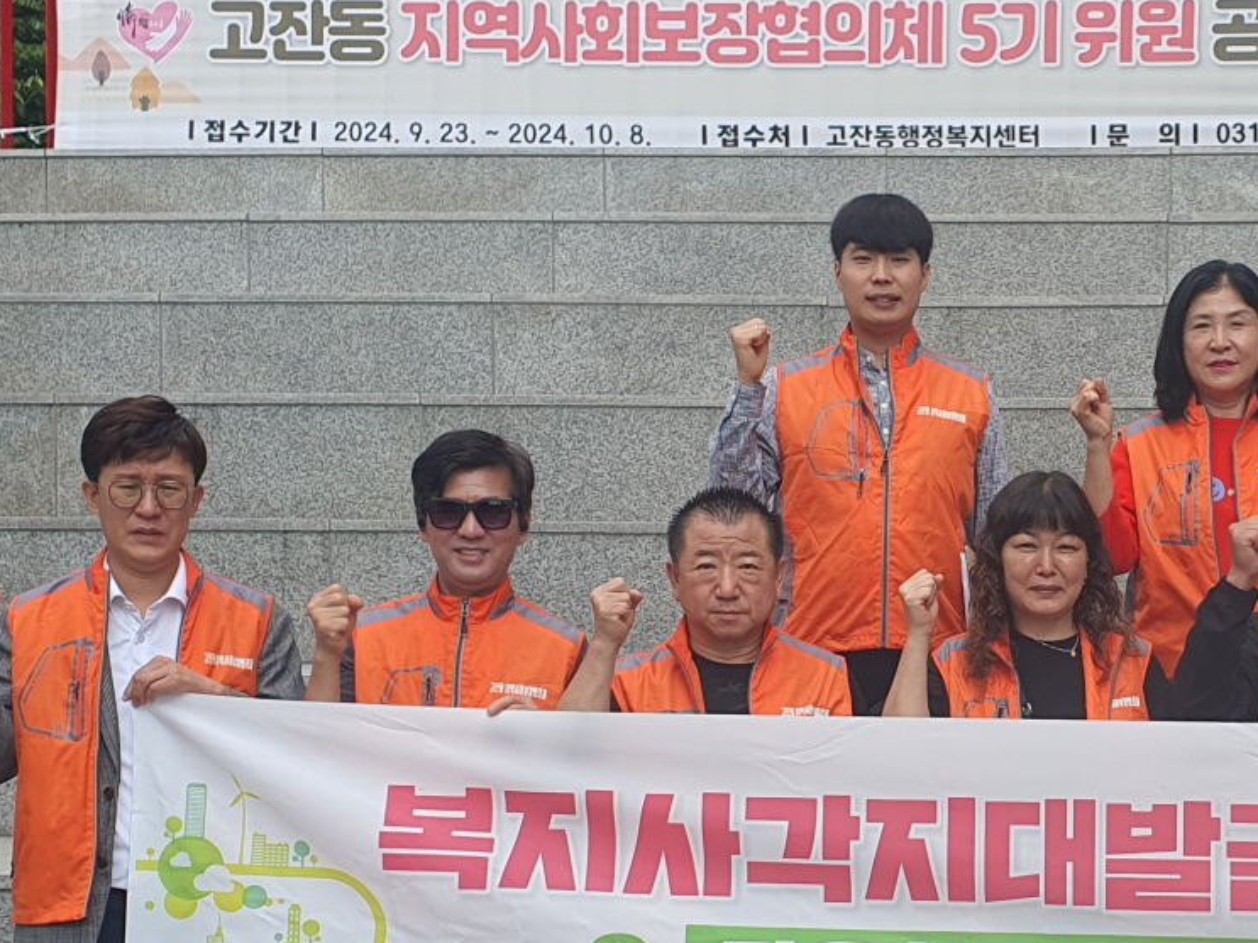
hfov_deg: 27.0
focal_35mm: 70
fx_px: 2543
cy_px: 791
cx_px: 1073
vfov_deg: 20.7
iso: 50
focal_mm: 4.3
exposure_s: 1/804
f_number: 2.4
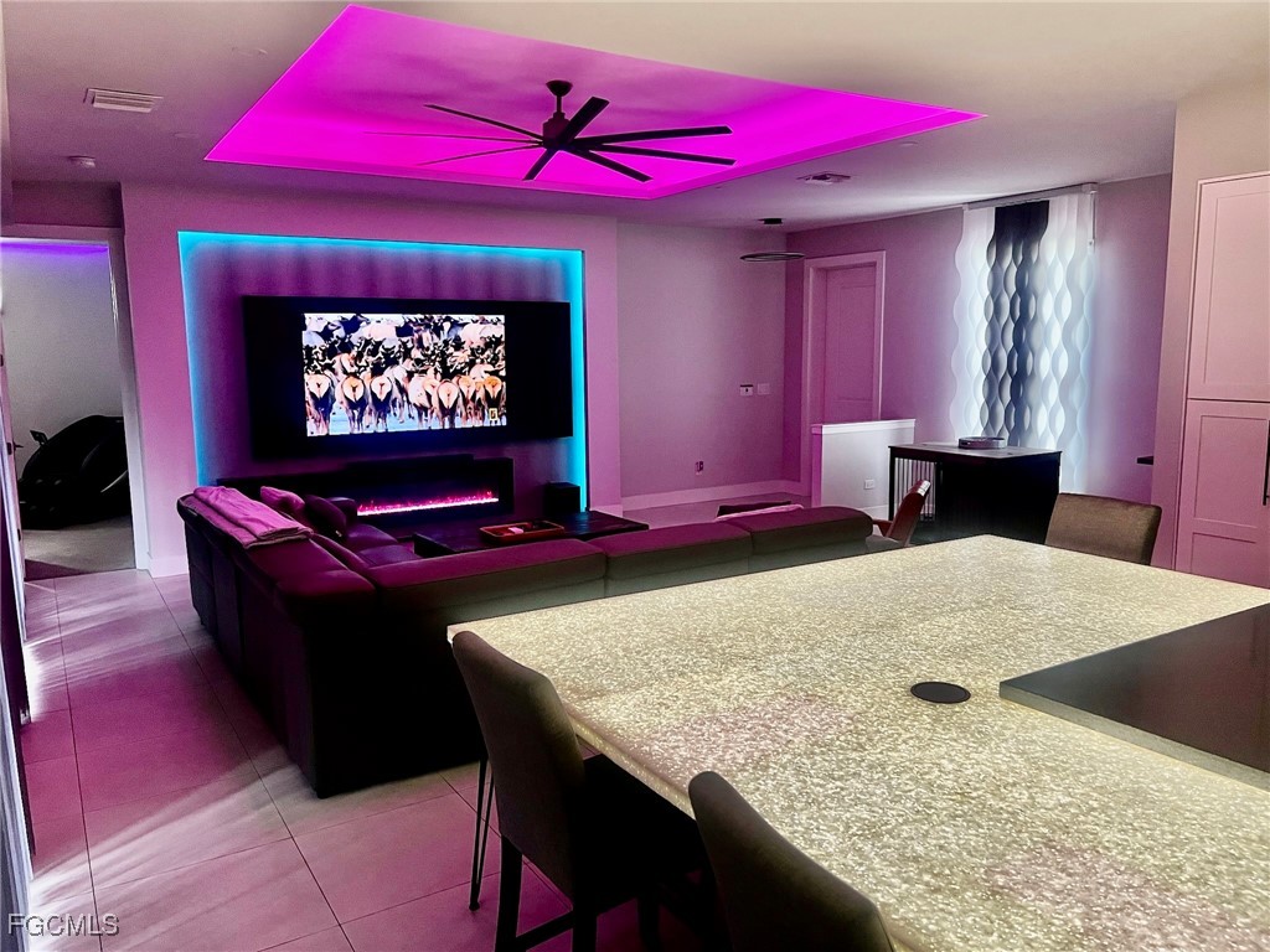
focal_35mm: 26
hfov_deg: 67.3
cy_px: 476
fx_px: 954
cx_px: 635
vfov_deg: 53.1
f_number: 1.5
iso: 160
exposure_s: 1/60
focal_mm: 5.7
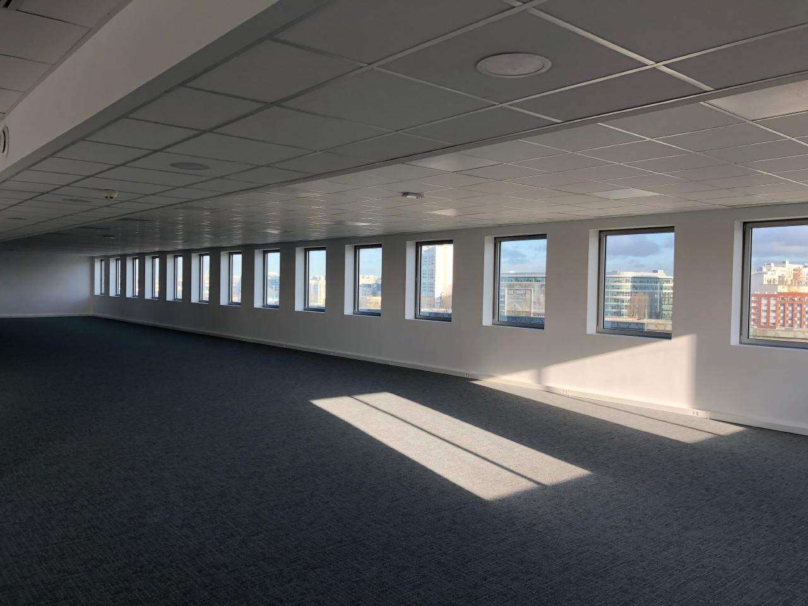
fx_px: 654
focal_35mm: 28
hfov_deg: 63.4
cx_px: 404
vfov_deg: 49.7
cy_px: 303
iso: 20
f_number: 1.8
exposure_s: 1/211
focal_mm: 3.99
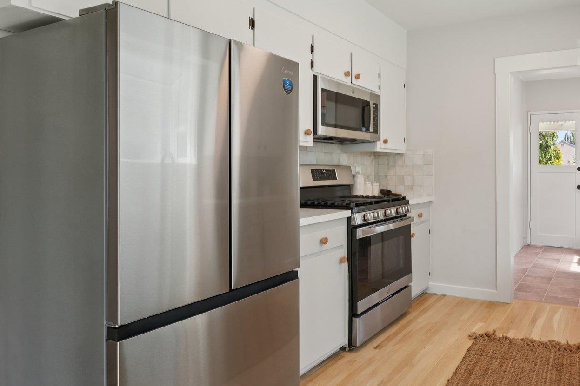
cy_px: 165
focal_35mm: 23
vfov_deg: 54.9
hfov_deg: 69.5
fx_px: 370
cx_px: 455
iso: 800
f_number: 8
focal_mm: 14
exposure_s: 1/160
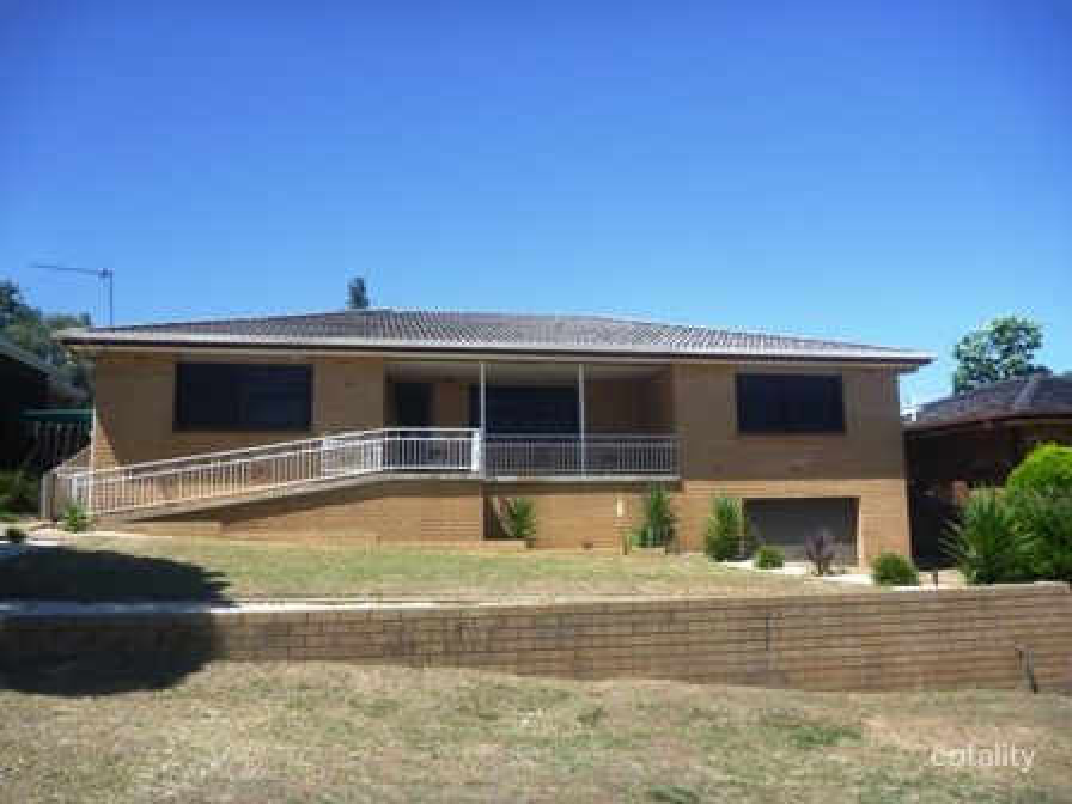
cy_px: 402
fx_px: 867
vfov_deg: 49.7
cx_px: 536
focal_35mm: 28
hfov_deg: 63.4
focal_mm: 4.9
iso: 80
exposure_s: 1/800
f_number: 3.3
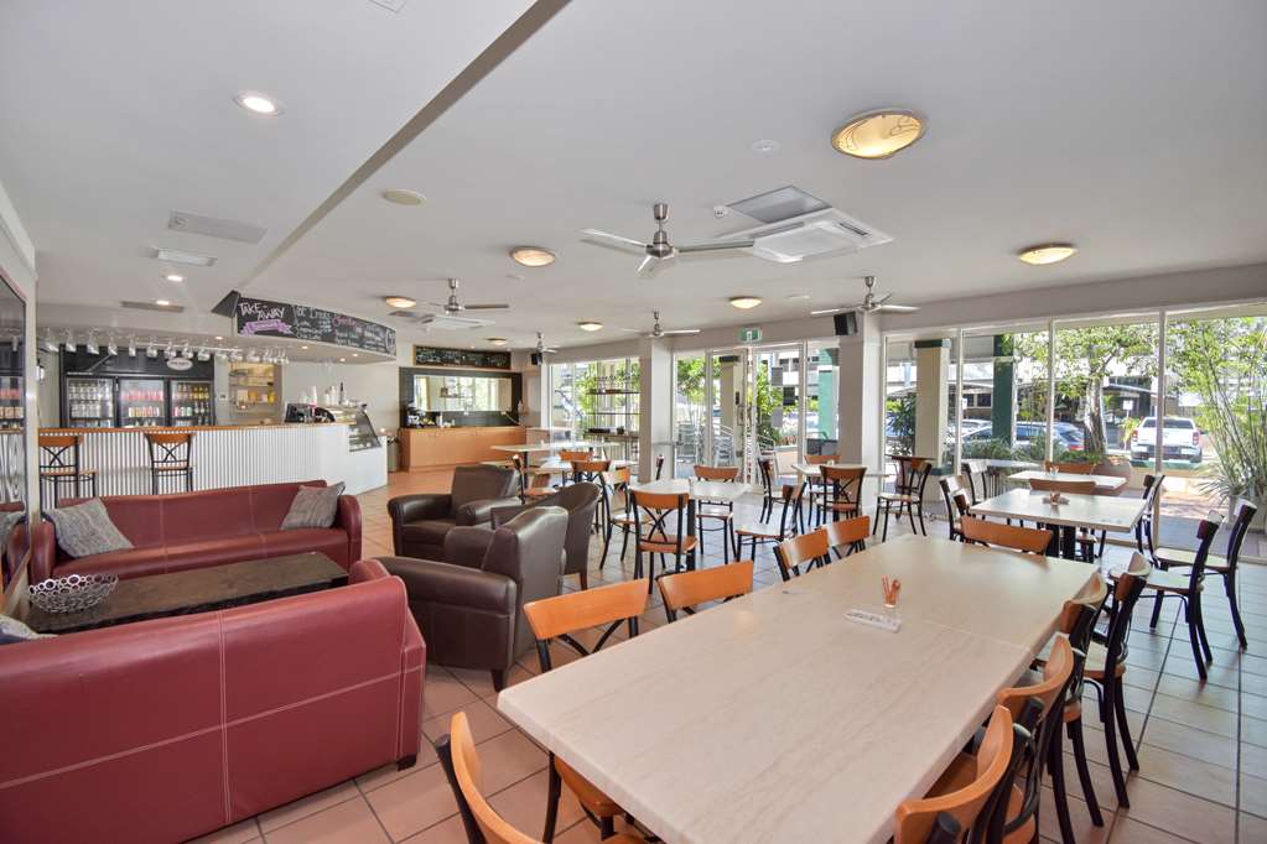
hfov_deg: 100.4
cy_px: 422
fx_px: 528
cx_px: 634
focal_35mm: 15
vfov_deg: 77.3
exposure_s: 1/15
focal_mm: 10
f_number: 4.5
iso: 500
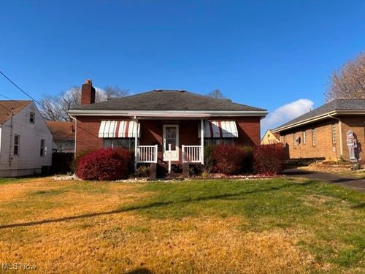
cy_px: 137
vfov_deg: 53.1
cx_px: 182
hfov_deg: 67.3
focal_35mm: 26
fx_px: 274
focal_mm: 5.96
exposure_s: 1/2778
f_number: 1.6
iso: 50
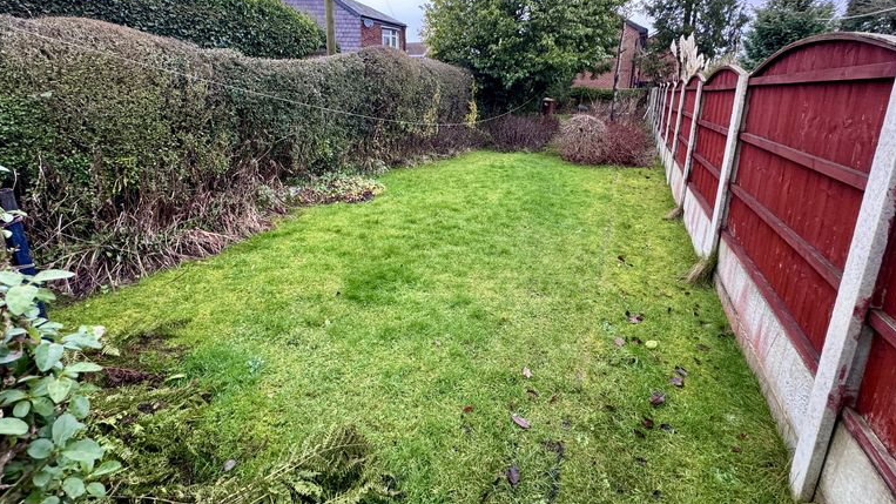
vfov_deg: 65.2
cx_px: 439
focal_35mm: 16
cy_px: 166
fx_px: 380
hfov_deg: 99.4
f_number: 2.2
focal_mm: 2.22
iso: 250
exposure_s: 1/99
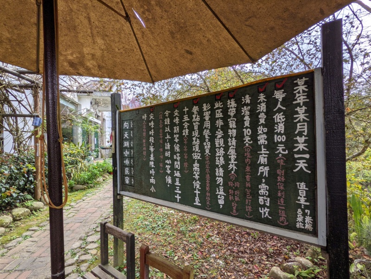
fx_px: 171
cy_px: 140
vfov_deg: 78.1
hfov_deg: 94.5
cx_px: 186
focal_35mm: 16
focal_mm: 2.22
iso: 38
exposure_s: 1/513
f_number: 2.2
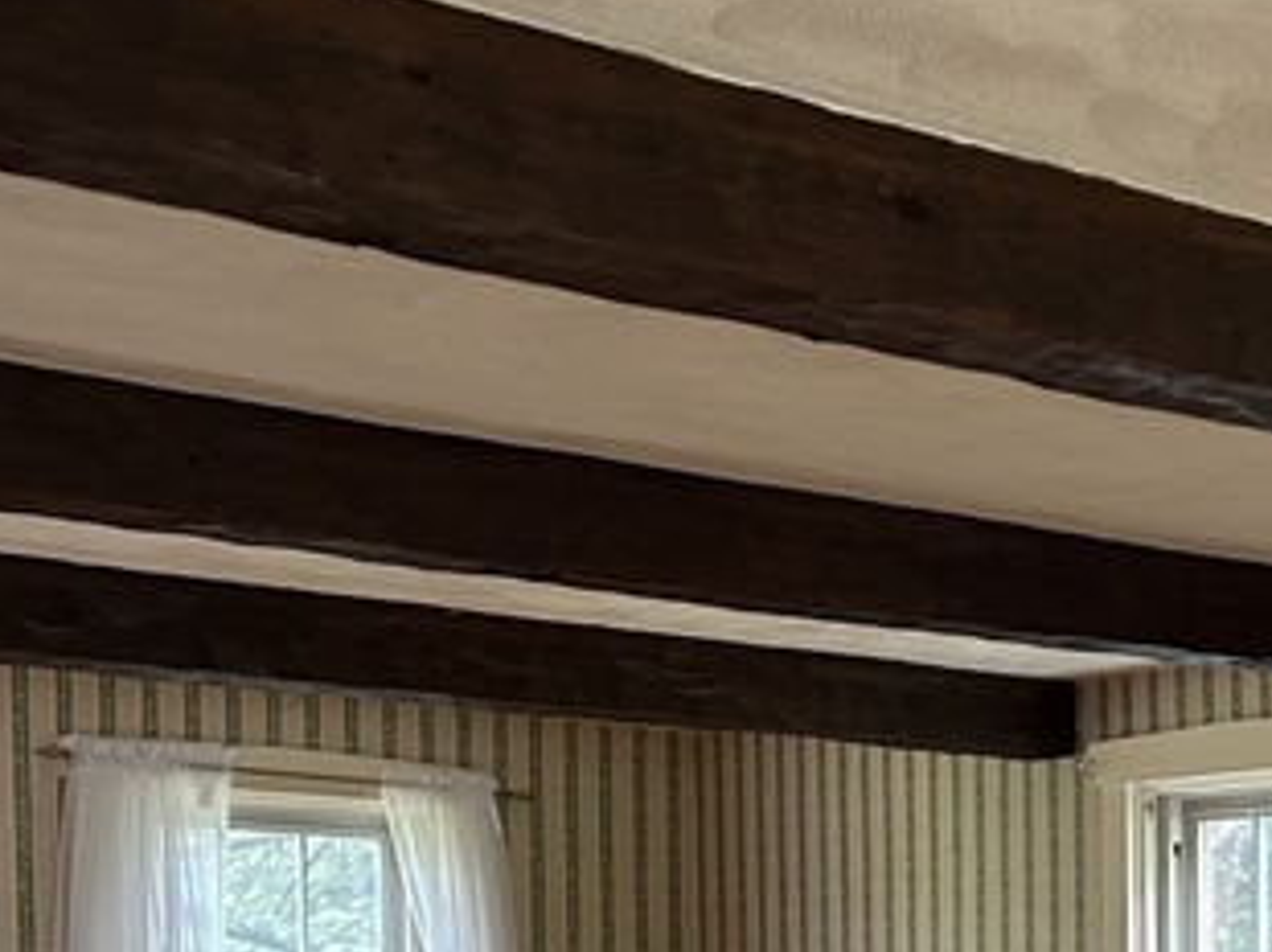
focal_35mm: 86
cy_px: 1288
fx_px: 3158
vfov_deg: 16.1
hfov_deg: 20.9
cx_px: 1600
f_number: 1.5
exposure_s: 1/60
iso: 125
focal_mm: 5.7
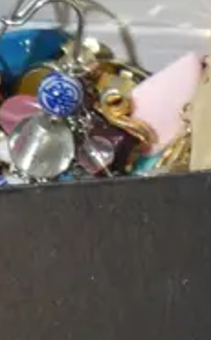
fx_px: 3261
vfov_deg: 5.9
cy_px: 431
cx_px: 301
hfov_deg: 3.7
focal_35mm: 353
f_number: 5.4
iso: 800
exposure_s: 1/60
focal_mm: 30
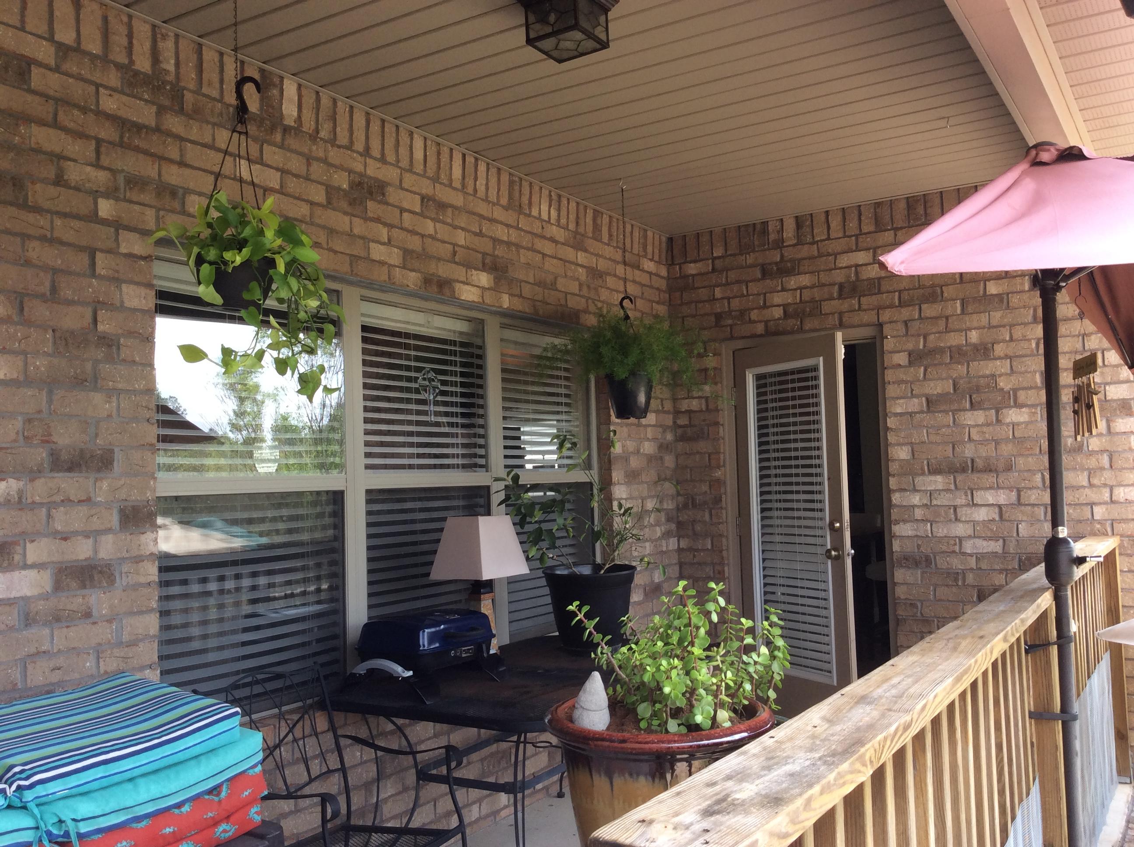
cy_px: 424
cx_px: 567
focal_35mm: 32
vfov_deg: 44.1
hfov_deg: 56.9
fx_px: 1047
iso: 32
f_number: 2.4
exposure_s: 1/135
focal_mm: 3.3
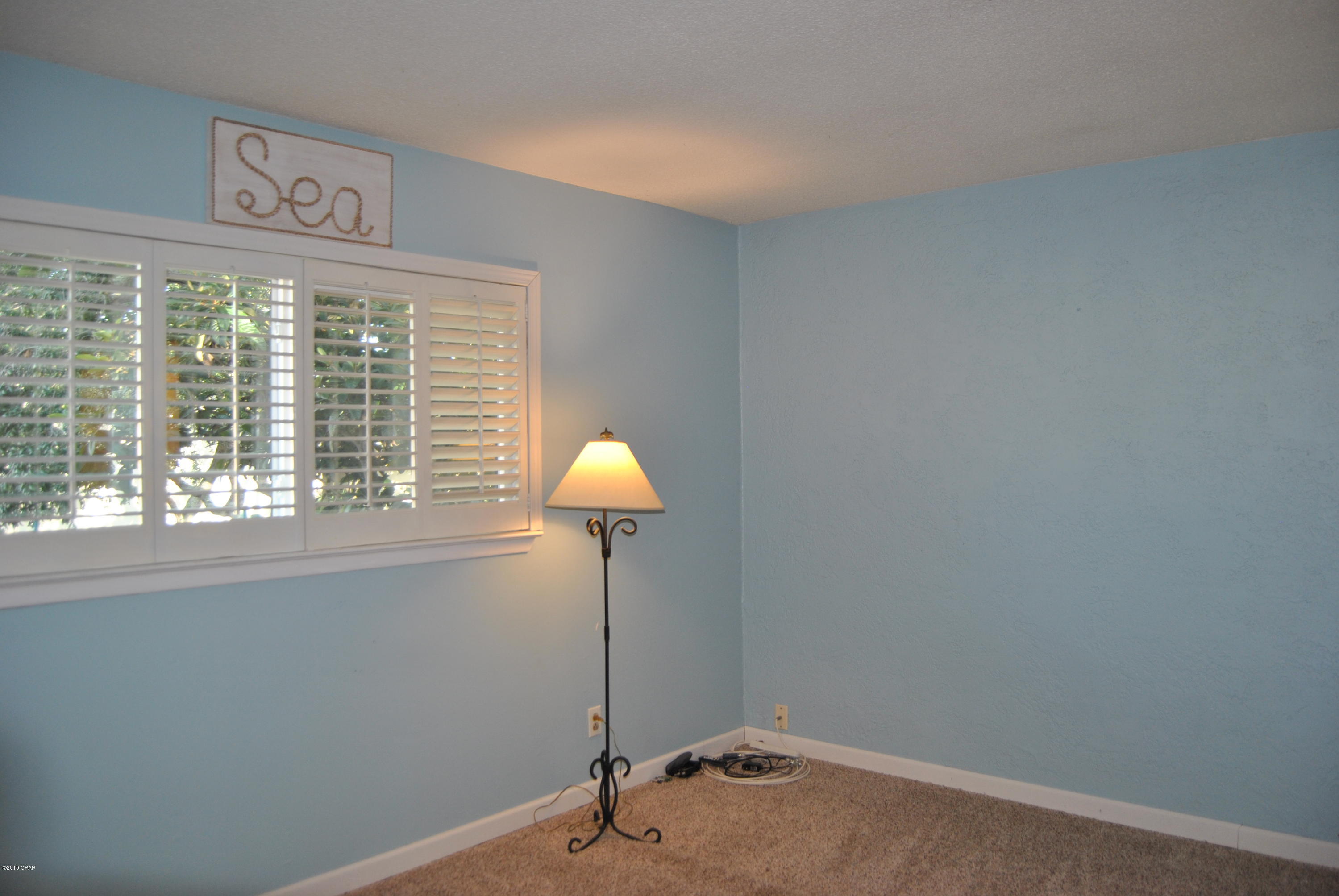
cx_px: 670
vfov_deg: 48.0
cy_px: 448
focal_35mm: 27
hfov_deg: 67.3
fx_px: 1005
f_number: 3.5
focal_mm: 18
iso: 200
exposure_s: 1/60
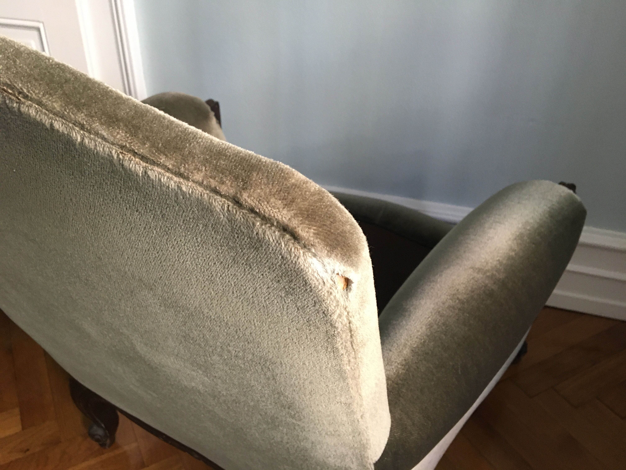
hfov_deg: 61.7
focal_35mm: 29
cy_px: 235
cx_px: 313
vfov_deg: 48.2
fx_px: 524
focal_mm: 4.15
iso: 160
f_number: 2.2
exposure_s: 1/33
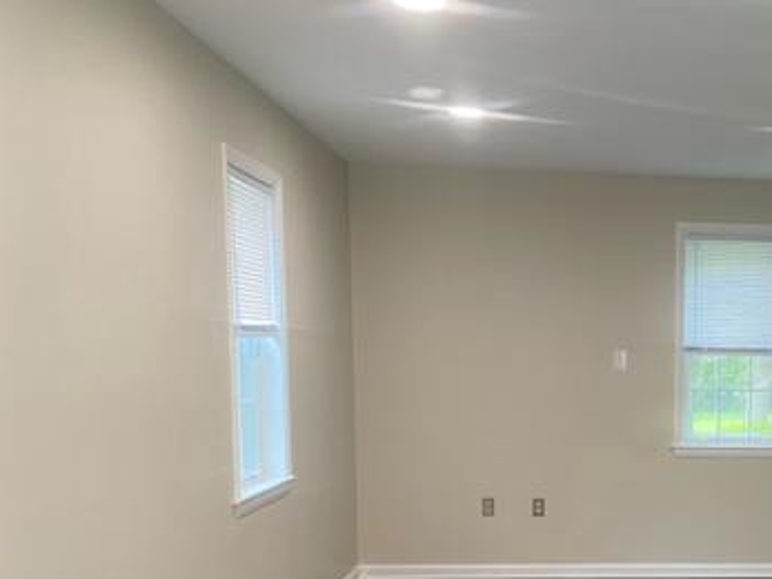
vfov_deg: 29.1
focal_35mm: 48
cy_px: 517
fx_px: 1070
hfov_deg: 37.2
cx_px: 690
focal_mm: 4.25
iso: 100
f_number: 1.8
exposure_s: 1/60
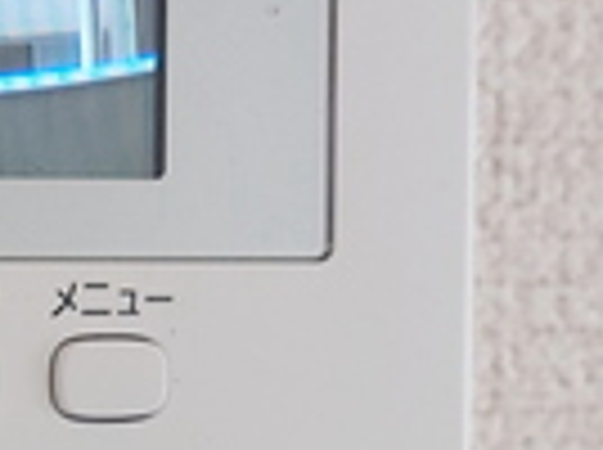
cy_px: 400
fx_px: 2991
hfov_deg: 11.0
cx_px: -360
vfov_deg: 8.6
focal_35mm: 172
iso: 50
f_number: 1.8
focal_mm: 5.23
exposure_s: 1/24
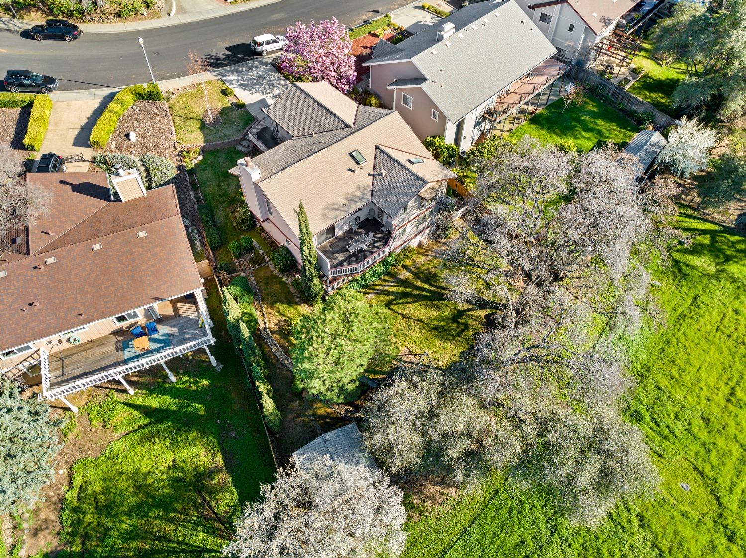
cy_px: 279
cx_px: 373
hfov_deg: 71.6
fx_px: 517
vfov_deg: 56.8
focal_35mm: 24
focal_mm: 12.29
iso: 130
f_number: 2.8
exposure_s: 1/500
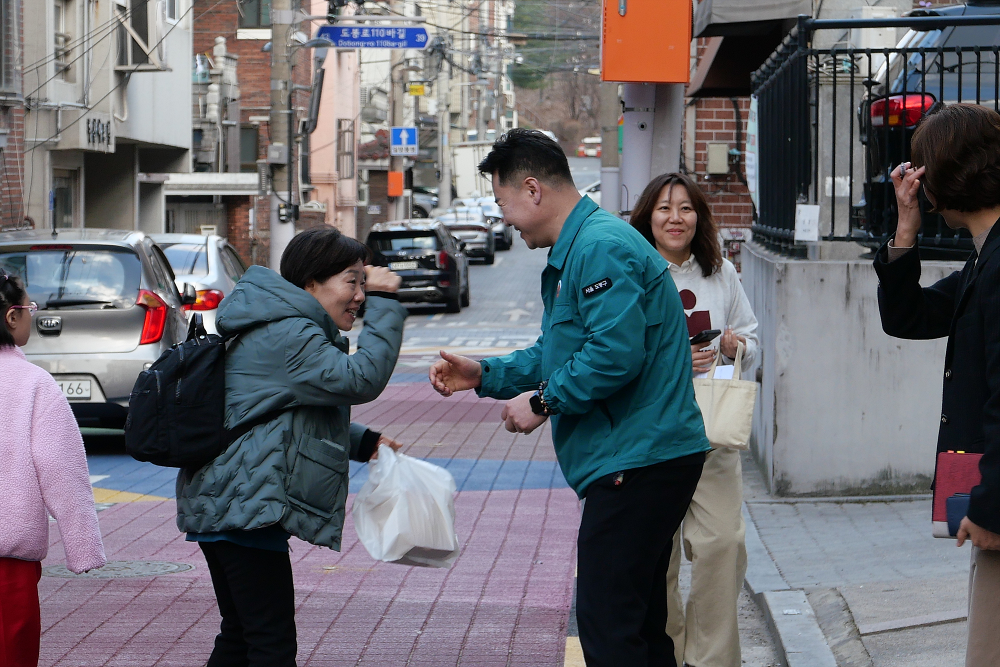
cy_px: 334
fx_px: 4167
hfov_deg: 13.7
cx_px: 500
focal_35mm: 150
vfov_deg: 9.2
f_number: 4.5
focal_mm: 34
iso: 200
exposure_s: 1/125
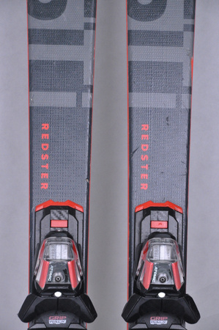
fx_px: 1440
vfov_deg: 13.1
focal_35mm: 158
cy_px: 165
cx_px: 110
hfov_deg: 8.7
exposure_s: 1/125
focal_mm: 105
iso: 3200
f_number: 8
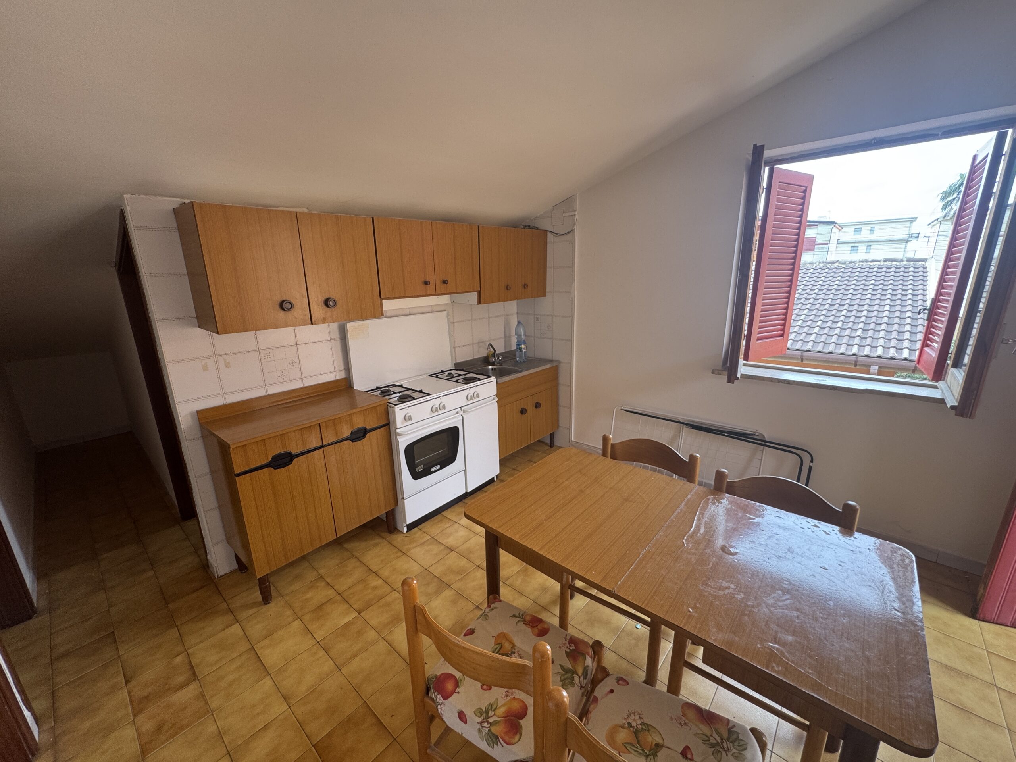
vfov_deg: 85.7
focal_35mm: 14
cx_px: 508
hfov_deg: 102.1
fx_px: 411
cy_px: 381
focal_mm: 2.22
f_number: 2.2
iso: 100
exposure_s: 1/99
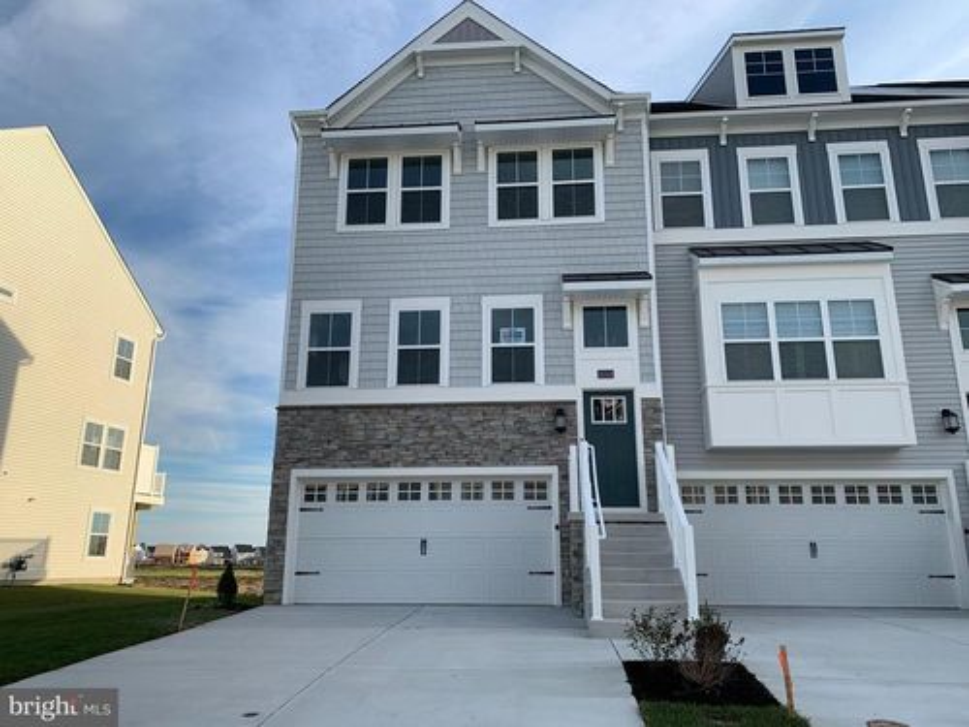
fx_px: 728
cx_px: 484
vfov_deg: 53.1
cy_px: 364
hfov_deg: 67.3
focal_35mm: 26
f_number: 1.8
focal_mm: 4.25
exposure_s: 1/1427
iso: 25
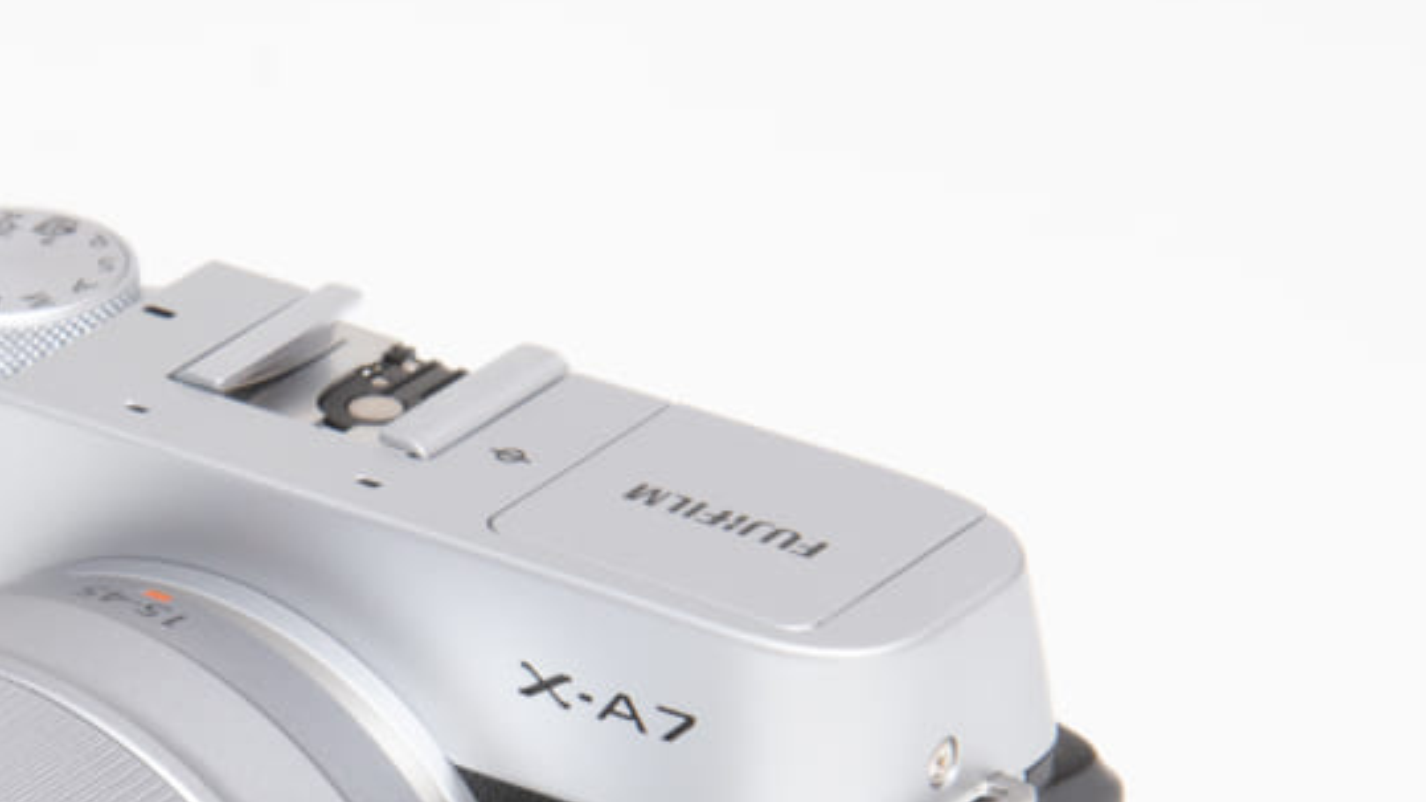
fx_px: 12558
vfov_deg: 3.7
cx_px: 183
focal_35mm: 332
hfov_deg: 6.5
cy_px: 871
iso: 200
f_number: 18
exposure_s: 1/125
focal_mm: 95
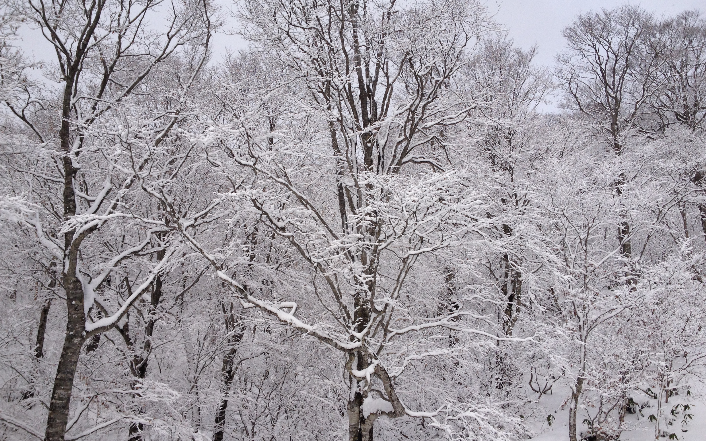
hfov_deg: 51.5
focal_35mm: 38
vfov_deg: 33.6
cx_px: 345
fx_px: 731
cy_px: 224
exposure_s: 1/2208
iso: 50
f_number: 2.4
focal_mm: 4.28
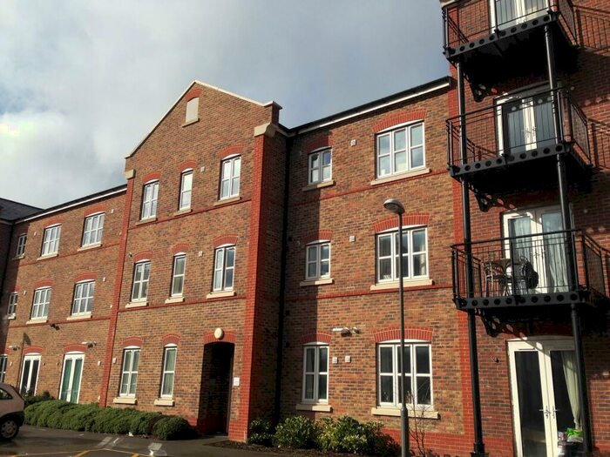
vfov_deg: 42.9
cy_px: 228
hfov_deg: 55.4
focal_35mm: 33
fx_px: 582
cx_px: 305
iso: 50
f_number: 2.4
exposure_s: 1/2710
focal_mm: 4.12
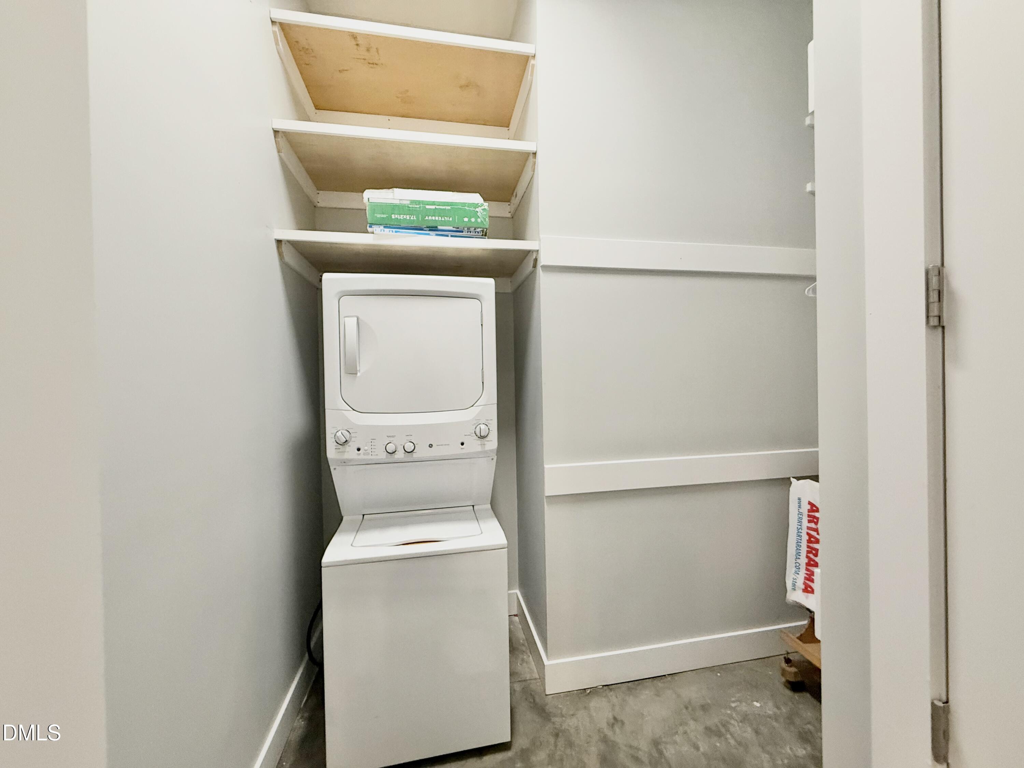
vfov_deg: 85.7
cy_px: 384
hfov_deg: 102.1
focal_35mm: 14
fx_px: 414
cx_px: 512
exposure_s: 1/60
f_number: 2.2
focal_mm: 2.22
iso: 400
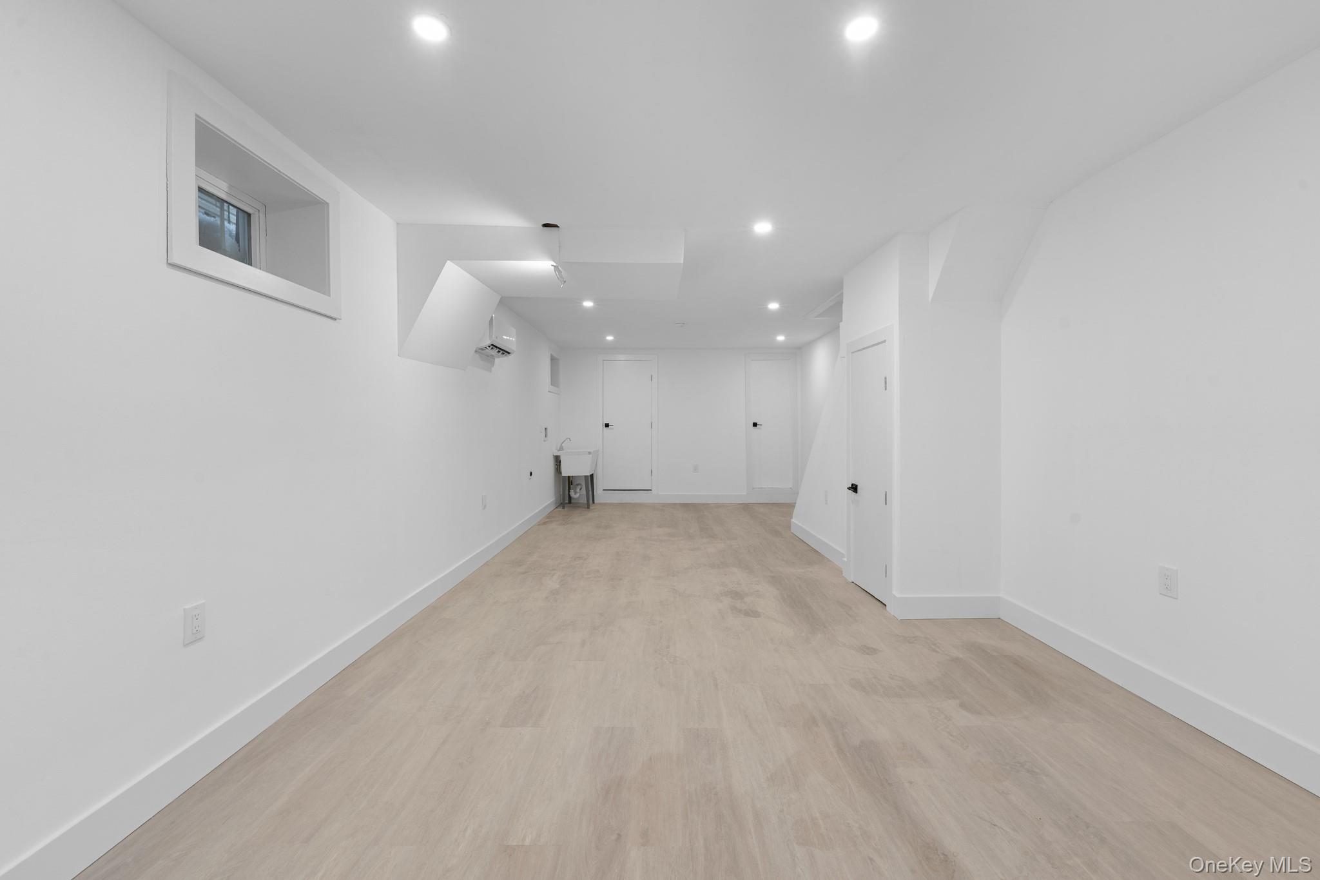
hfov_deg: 104.3
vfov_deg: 81.2
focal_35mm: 14
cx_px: 660
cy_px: 440
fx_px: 513
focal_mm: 14
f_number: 10
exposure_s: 1/3
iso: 320
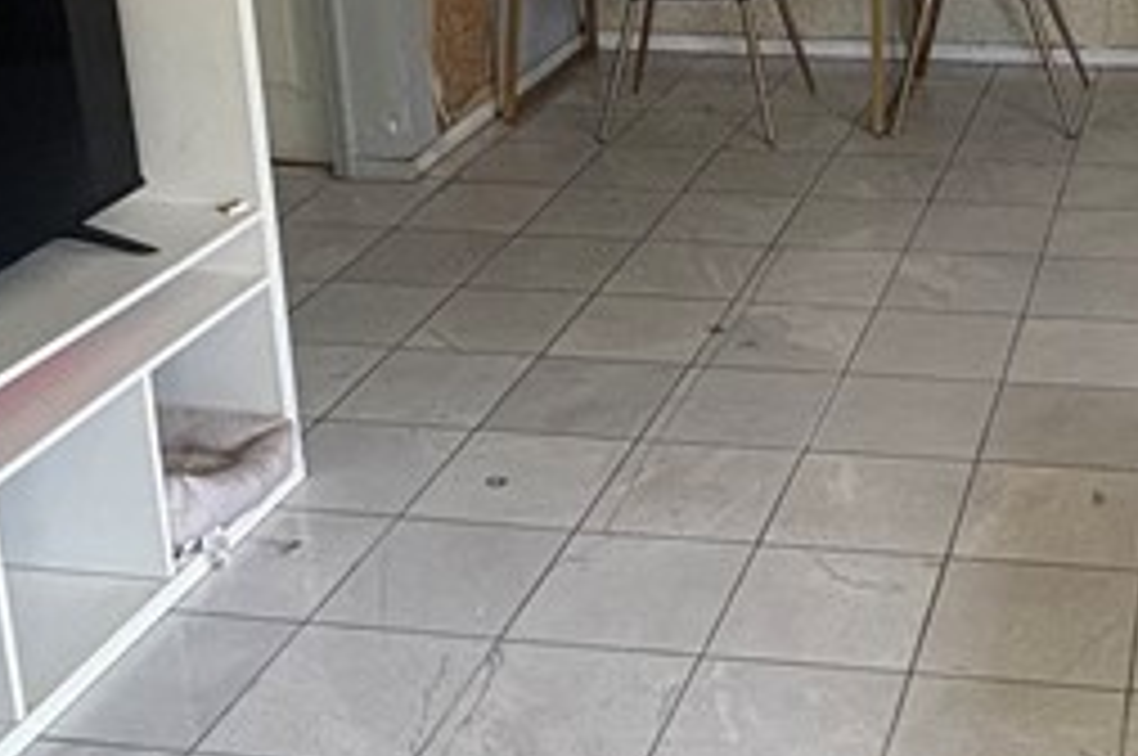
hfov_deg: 32.9
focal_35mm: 59
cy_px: -40
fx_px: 1863
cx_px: 936
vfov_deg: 21.9
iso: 320
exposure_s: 1/60
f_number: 2.2
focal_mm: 2.22
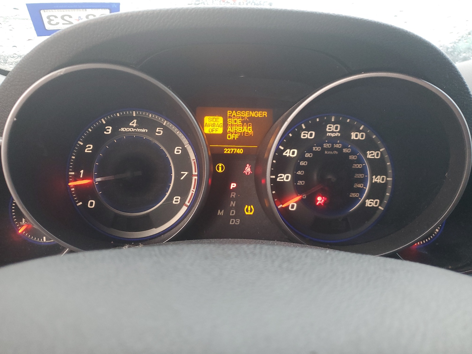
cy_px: 177
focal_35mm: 26
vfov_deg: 53.1
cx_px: 236
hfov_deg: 67.3
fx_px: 355
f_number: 1.5
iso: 134
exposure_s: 1/60.2
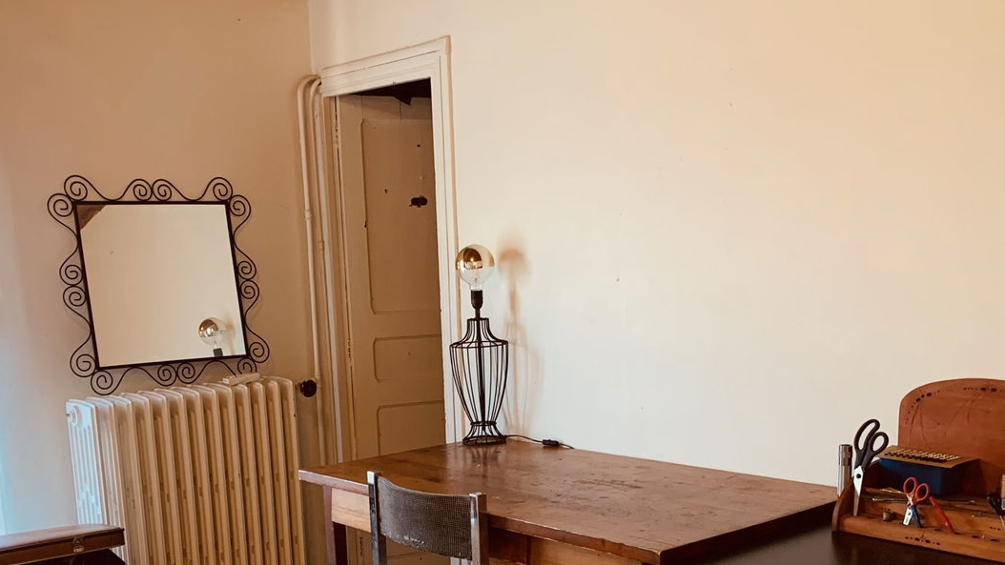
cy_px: 475
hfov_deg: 47.3
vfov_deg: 27.0
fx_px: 1146
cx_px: 468
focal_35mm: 43
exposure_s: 1/33
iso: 250
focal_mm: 4.25
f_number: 1.8
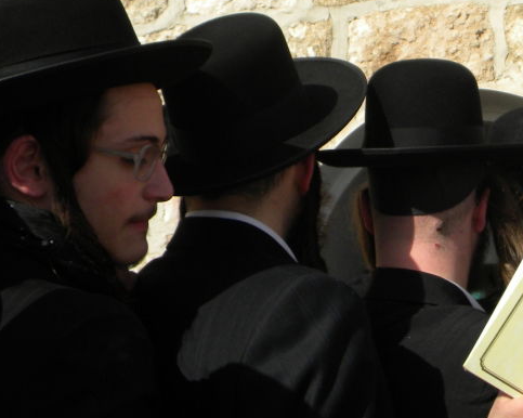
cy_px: 131
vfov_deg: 26.0
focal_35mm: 58
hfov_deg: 30.9
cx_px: 480
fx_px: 897
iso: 80
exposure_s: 1/379
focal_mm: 5
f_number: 7
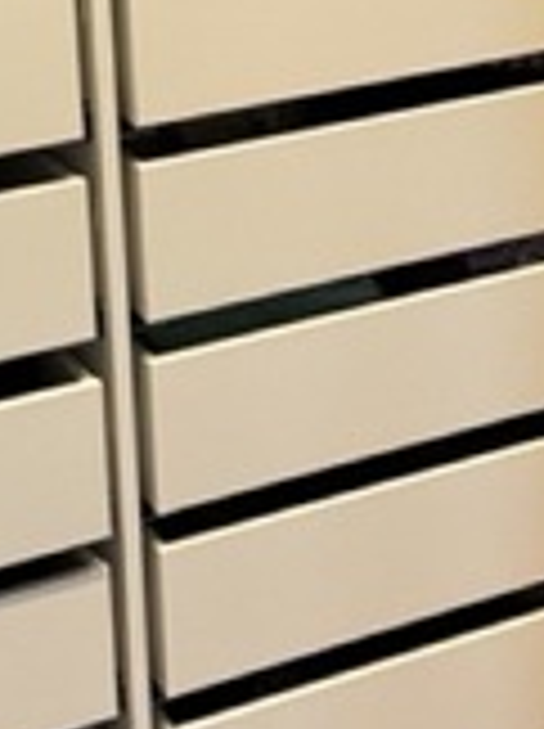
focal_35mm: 114
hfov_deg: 12.9
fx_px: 2395
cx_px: 459
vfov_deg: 16.7
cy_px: -81
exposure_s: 1/100
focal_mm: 6.86
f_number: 1.78
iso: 200
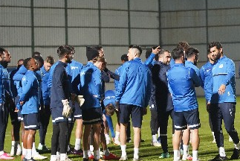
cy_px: 81
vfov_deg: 6.0
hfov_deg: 9.0
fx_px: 1521
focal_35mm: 228
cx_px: 195
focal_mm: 110
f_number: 3.2
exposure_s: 1/400
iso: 4000
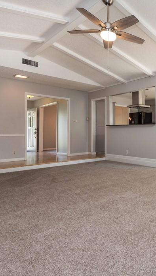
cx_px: 170
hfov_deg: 37.5
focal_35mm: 26
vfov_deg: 71.9
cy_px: 136
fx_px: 191
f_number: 7.1
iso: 640
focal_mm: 16
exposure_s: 1/80
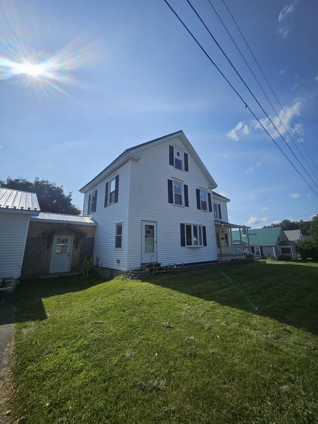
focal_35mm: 13
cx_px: 159
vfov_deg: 106.2
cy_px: 212
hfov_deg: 89.9
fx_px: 159
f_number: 2.2
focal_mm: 1.74
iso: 32
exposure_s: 1/2467
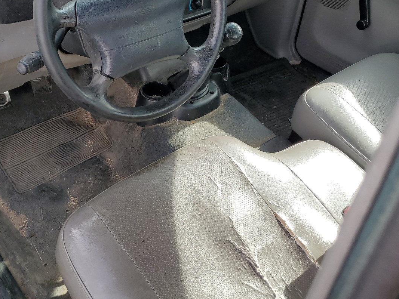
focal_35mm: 39
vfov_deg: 36.0
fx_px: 449
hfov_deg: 47.5
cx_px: 151
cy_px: 78
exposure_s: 1/625
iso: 50
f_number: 1.5
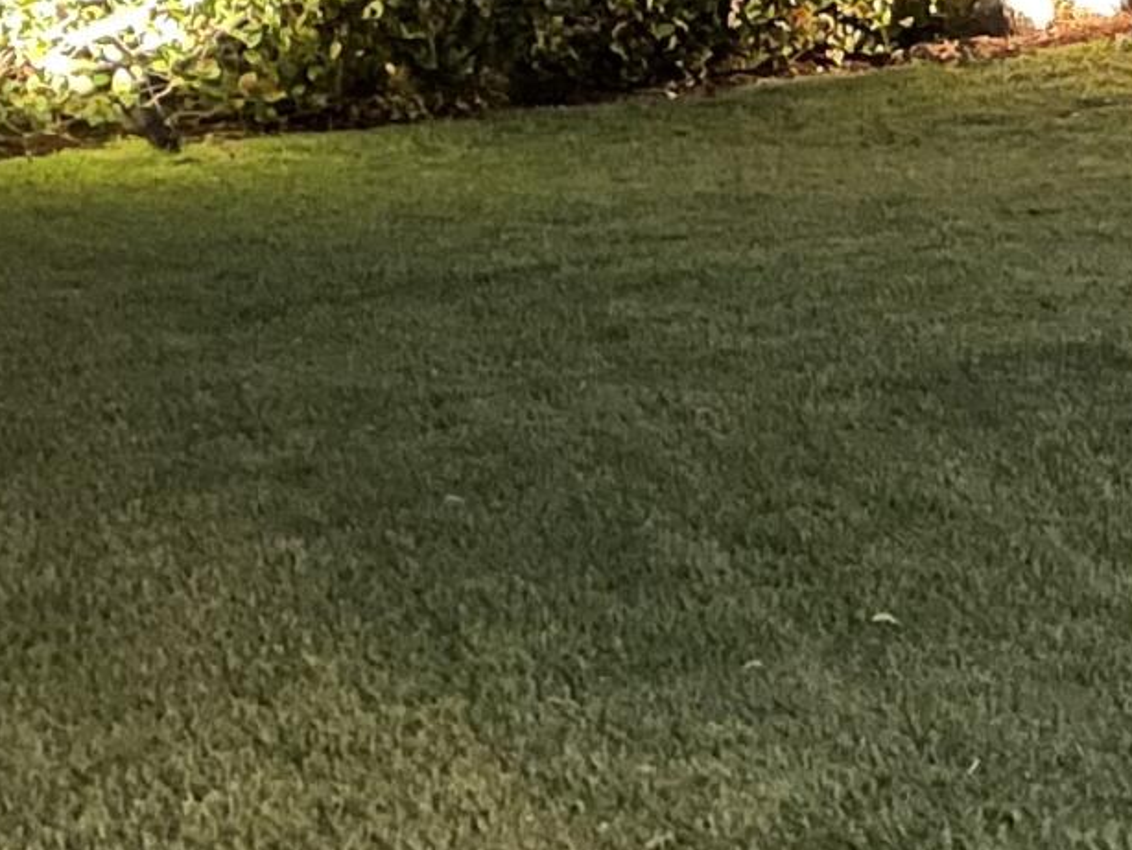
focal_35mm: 127
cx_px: 1180
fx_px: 4155
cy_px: -476
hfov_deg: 15.2
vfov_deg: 11.2
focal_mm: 5.1
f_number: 1.6
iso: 1000
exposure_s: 1/5
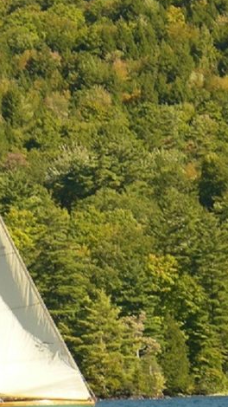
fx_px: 3927
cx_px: 81
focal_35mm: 365
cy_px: 209
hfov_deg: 3.3
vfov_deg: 5.9
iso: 100
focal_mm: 28.6
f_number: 5.6
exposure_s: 1/200
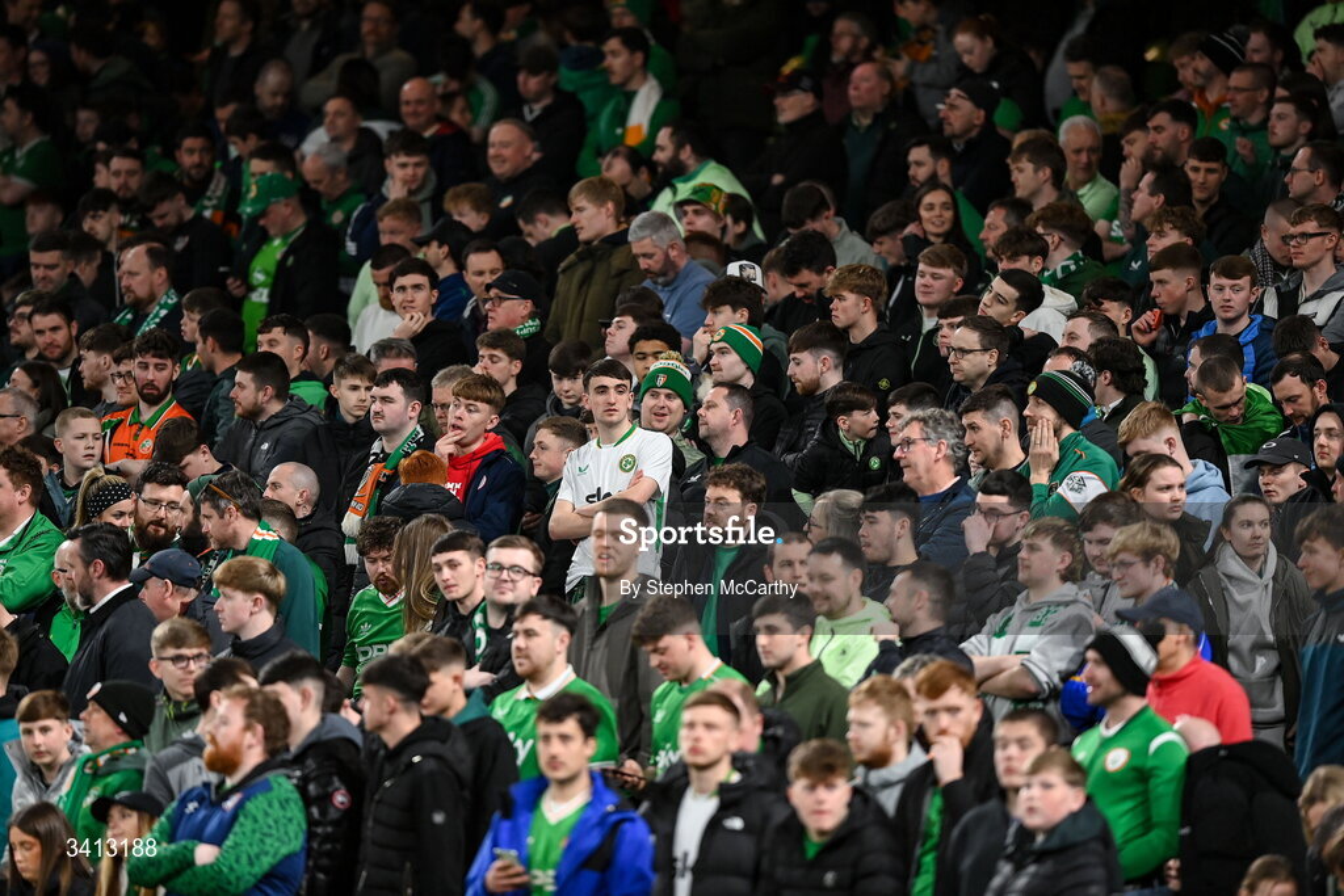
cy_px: 448
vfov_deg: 3.4
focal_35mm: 400
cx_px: 672
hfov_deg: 5.2
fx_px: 14934
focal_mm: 400
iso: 2000
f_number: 2.8
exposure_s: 1/1250
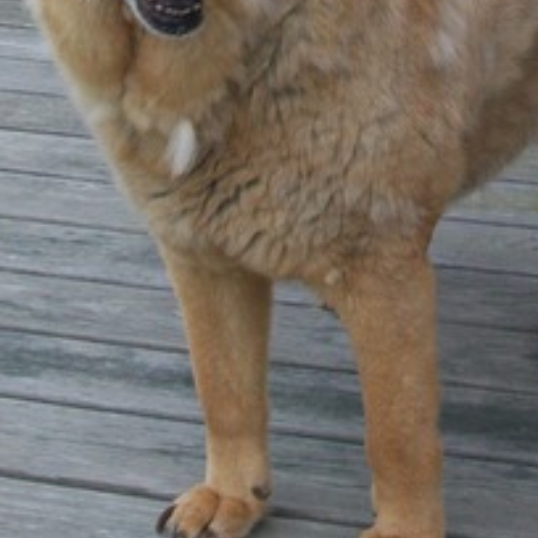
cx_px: 316
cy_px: -40
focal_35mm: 125
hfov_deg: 13.9
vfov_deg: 13.7
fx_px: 2198
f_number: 3
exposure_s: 1/80
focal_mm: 7.6
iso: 64
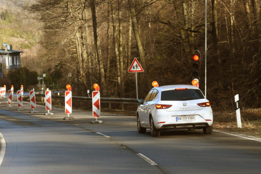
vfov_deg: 8.2
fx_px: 1218
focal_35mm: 168
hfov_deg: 12.2
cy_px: 87
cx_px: 130
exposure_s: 1/640
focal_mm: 112
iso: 400
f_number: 5
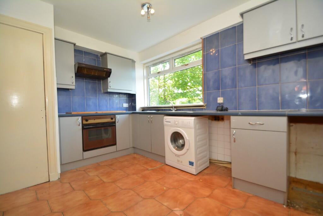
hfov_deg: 100.4
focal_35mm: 15
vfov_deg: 77.4
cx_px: 162
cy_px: 108
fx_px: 135
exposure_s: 1/60
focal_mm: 10
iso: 250
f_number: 4
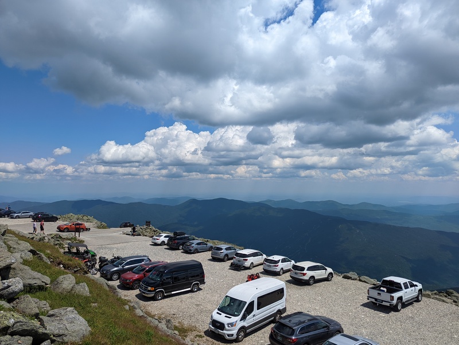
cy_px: 172
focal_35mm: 24
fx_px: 319
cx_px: 230
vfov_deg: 56.9
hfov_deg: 71.5
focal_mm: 6.81
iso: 44
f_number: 1.85
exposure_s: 1/4049
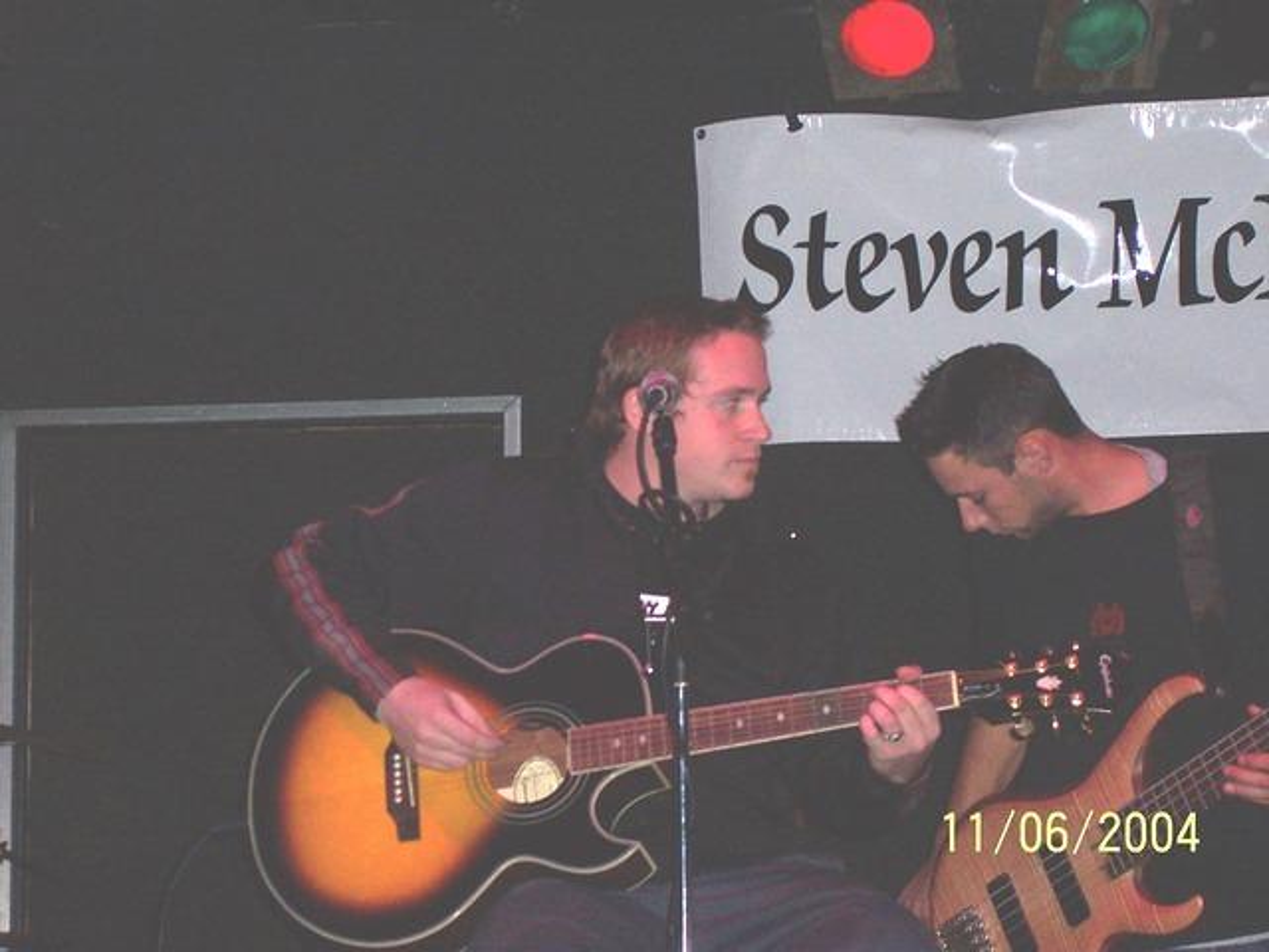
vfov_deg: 13.3
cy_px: 476
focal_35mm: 111
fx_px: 4069
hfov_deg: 17.7
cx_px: 634
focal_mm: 16.8
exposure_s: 1/90
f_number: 4.8
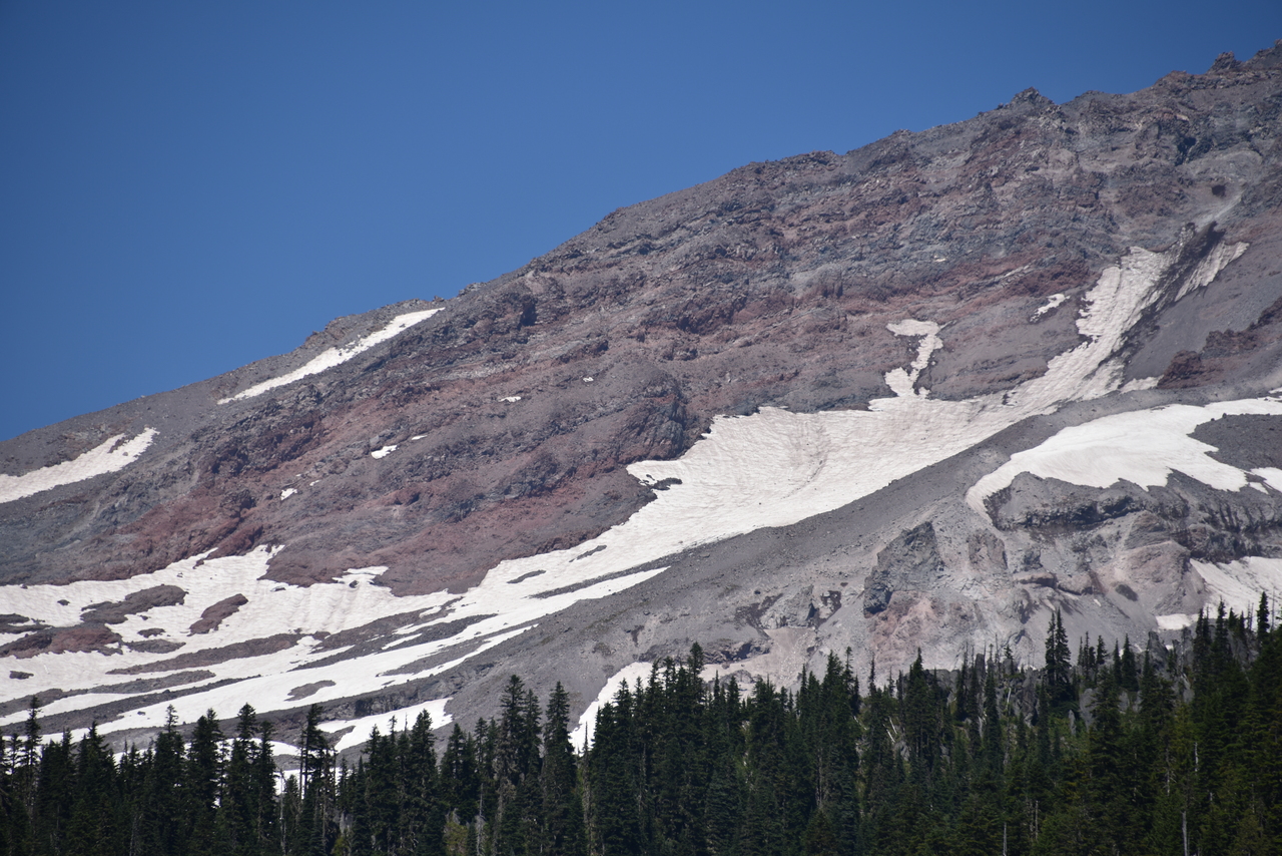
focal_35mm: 300
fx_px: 10685
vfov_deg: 4.6
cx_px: 641
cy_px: 428
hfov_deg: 6.9
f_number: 8
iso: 100
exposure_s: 1/640
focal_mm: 300
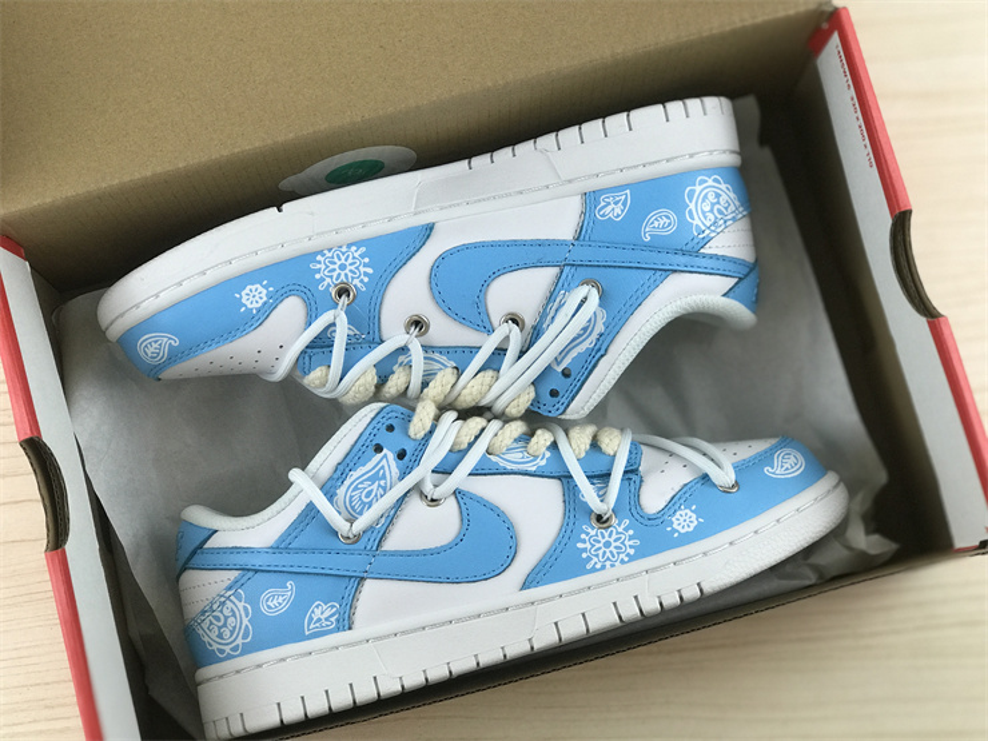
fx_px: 1627
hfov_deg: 33.8
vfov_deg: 25.7
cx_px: 494
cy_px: 370
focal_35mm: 57
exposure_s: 1/50
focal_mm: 6.6
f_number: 2.8
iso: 64
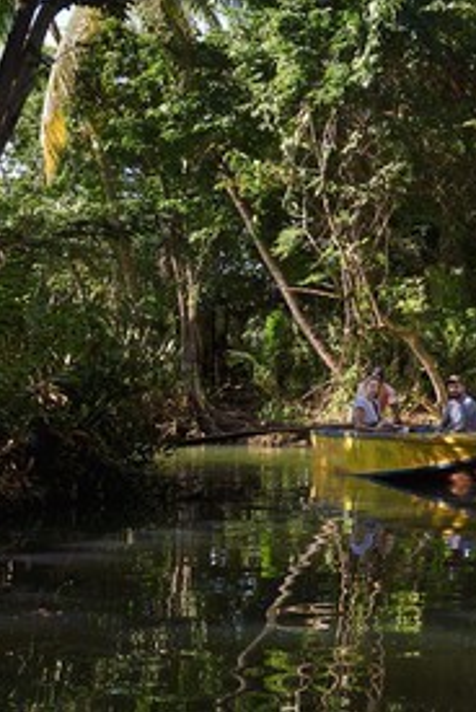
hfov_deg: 21.1
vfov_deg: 32.8
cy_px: 355
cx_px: 541
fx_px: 1207
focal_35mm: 61
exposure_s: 1/160
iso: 200
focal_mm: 40
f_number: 6.3
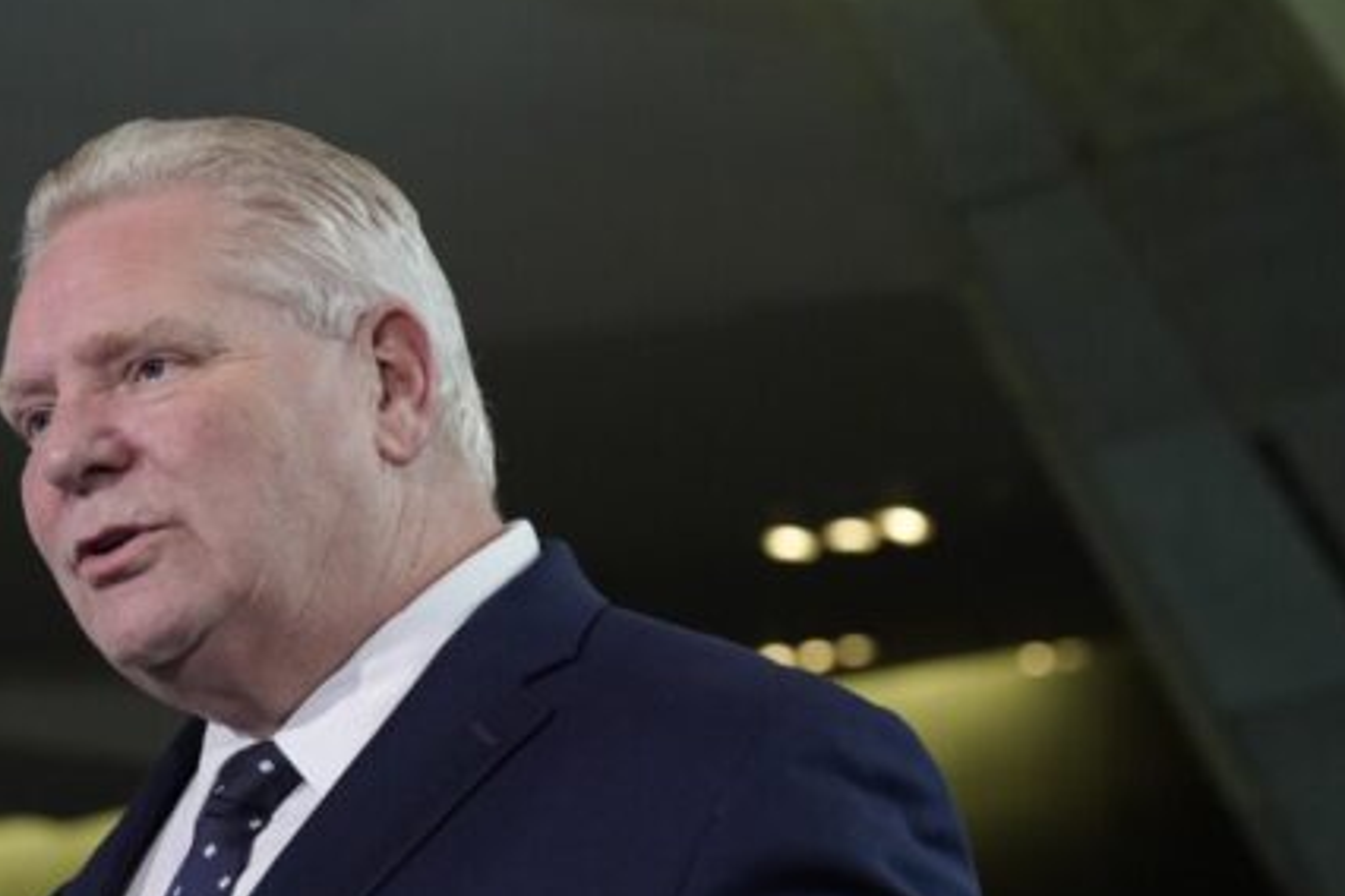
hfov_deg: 11.1
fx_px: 6874
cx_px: 249
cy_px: 735
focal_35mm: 184
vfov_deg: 7.5
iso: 2500
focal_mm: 102
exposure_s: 1/320
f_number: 5.6
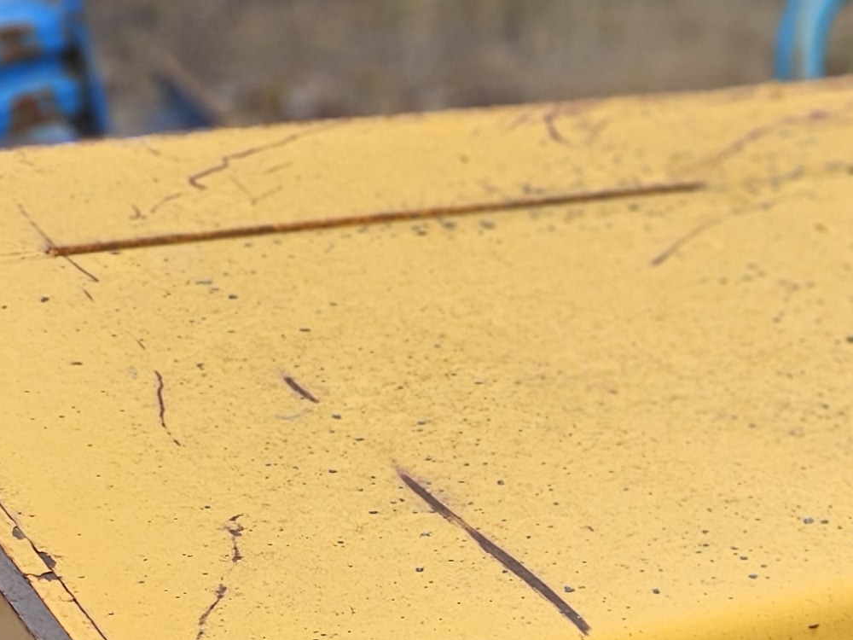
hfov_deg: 18.0
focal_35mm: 92
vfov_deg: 14.5
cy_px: 1068
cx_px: 1419
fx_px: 2267
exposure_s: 1/438
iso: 40
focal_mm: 5.4
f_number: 1.8
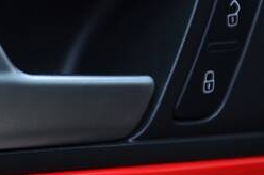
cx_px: 81
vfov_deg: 2.7
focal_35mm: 508
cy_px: 146
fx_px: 3713
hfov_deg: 4.1
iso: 720
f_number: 5.6
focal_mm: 105
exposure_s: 1/250
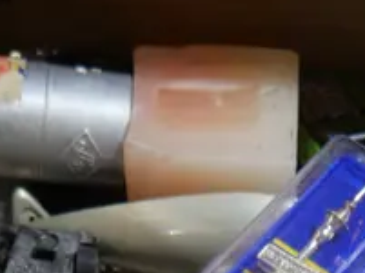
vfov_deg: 9.6
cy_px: 572
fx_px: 1505
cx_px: 363
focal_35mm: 143
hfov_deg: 13.6
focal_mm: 14
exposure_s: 1/60
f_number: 3.5
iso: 200
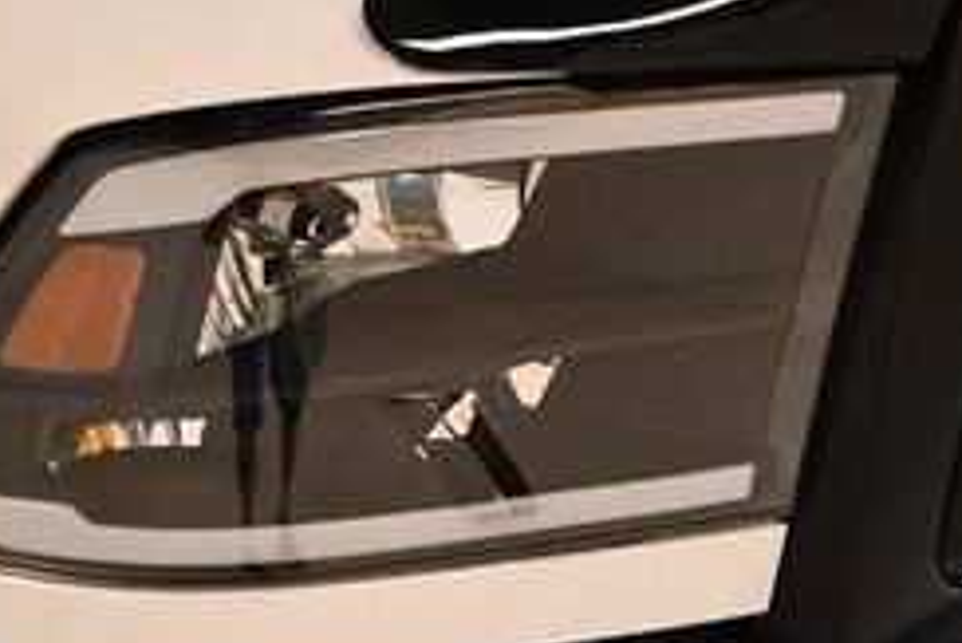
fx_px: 2380
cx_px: 453
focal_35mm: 89
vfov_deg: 15.2
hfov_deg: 22.9
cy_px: 576
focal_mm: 23
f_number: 3.8
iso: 900
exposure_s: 1/125
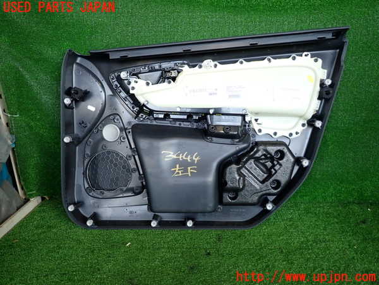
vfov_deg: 54.9
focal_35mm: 25
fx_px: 274
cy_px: 142
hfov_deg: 69.4
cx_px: 190
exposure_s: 1/100
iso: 200
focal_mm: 4.5
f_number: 2
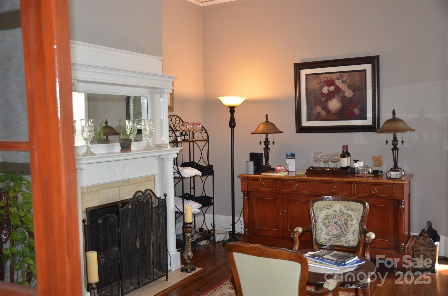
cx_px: 224
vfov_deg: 36.7
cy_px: 148
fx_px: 447
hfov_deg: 53.2
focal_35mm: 36
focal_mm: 24
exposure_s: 1/60
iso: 800
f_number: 3.8
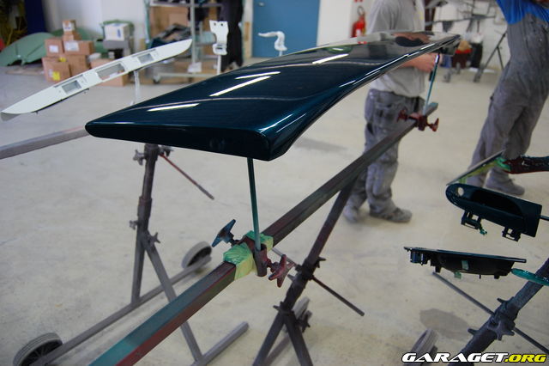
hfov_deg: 67.4
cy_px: 183
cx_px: 274
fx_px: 412
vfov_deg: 47.9
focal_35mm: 27
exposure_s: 1/60
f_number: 4
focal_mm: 18
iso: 400
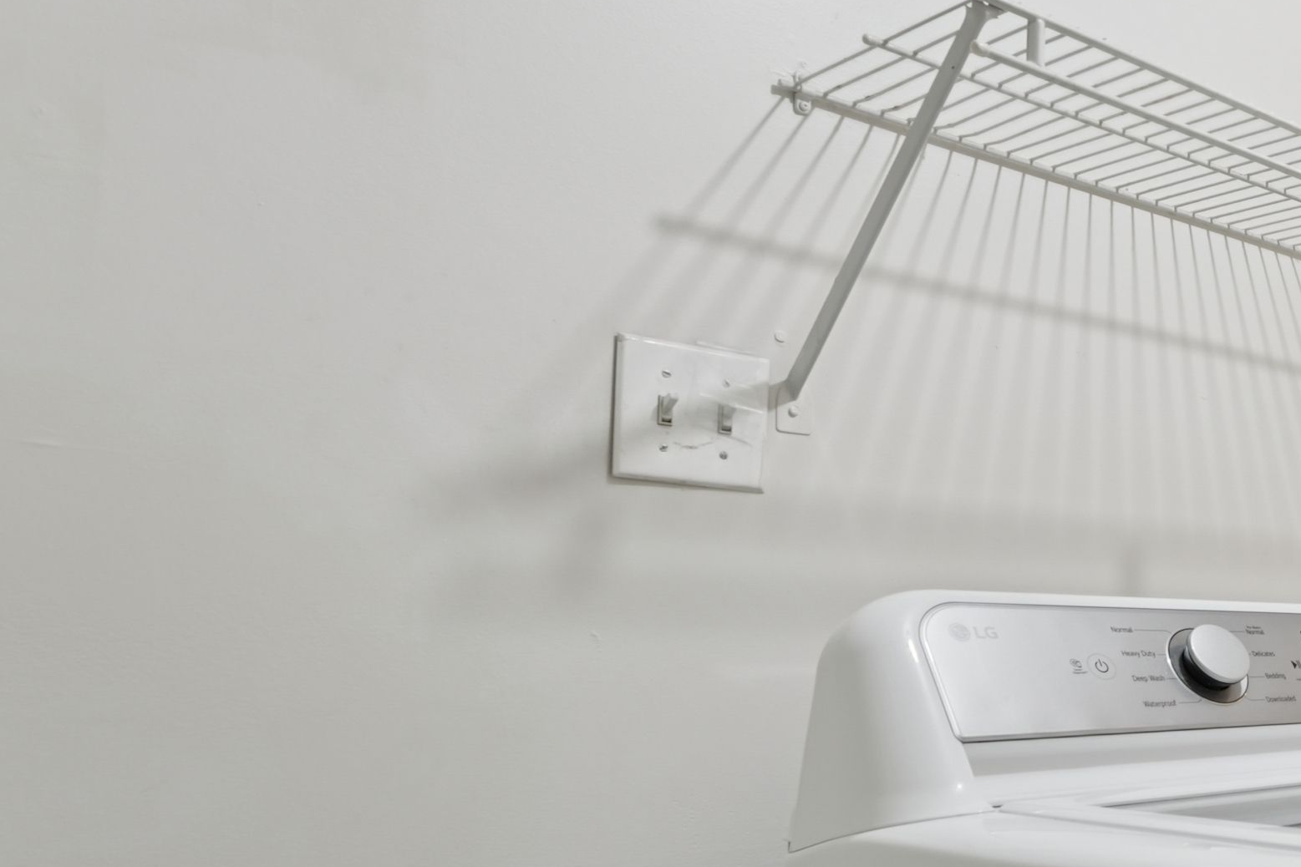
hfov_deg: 38.4
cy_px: 672
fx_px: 1265
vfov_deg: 36.8
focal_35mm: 35
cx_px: 1600
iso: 320
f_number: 8
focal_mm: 14
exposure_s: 1/10
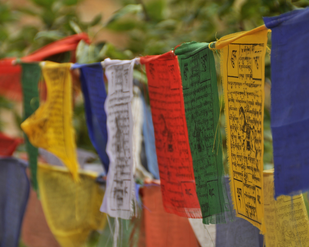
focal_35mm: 340
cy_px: 124
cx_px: 183
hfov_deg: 5.7
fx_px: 3109
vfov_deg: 4.6
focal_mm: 200
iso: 125
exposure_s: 1/500
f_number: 6.3
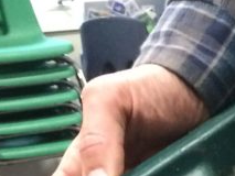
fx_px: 1073
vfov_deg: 8.8
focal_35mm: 158
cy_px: 371
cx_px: 491
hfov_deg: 11.2
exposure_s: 1/17
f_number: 2.2
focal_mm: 4.15
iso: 320
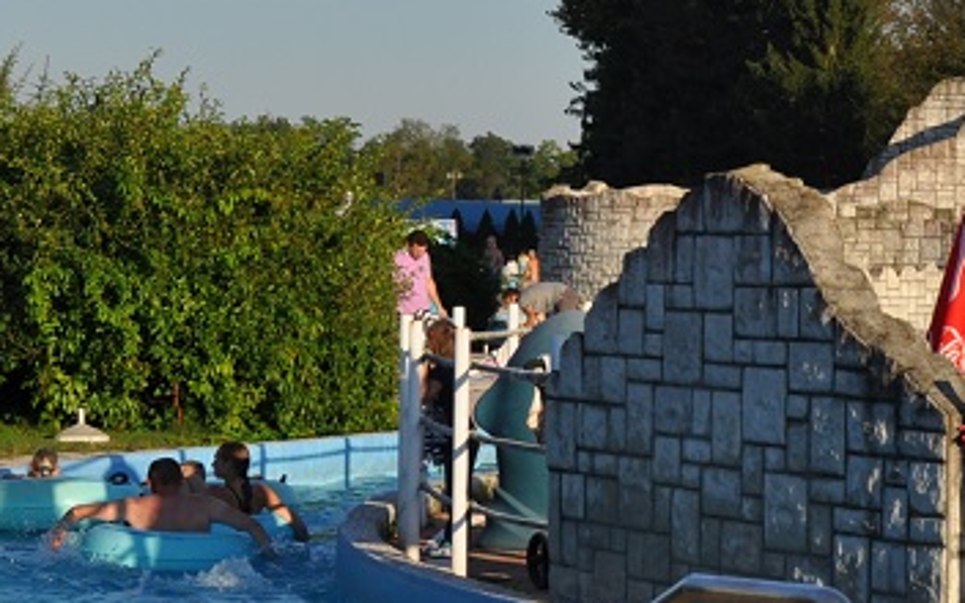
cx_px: 983
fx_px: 4786
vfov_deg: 7.2
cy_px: 451
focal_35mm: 182
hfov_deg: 11.4
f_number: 10
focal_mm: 42
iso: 200
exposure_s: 1/400
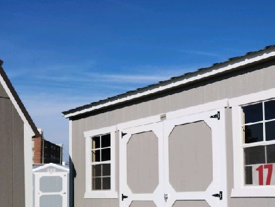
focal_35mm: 42
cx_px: 235
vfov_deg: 33.4
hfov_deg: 42.0
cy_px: 166
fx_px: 334
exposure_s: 1/3333
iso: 20
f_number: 1.8
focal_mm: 5.4
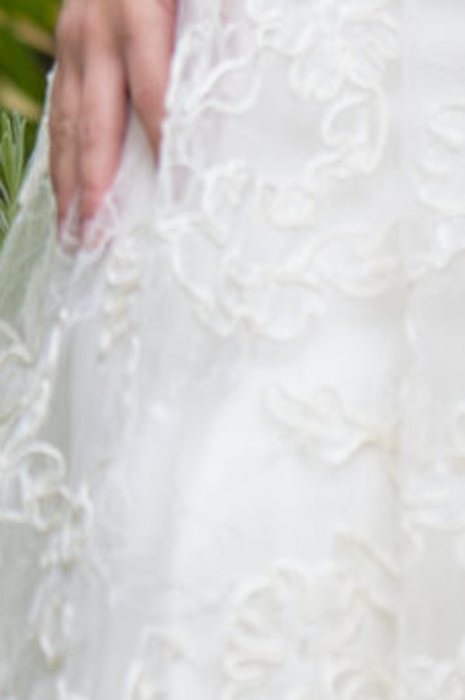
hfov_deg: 1.4
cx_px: 293
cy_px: -376
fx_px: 19587
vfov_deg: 2.0
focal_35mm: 1009
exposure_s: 1/250
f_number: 3.2
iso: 100
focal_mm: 135
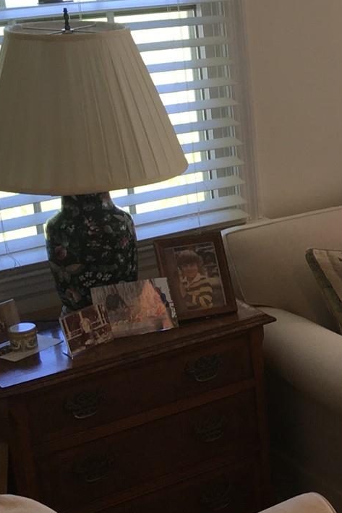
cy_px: 242
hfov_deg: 13.9
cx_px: 628
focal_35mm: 87
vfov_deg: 23.4
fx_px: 1240
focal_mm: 4.15
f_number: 2.2
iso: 25
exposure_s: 1/40
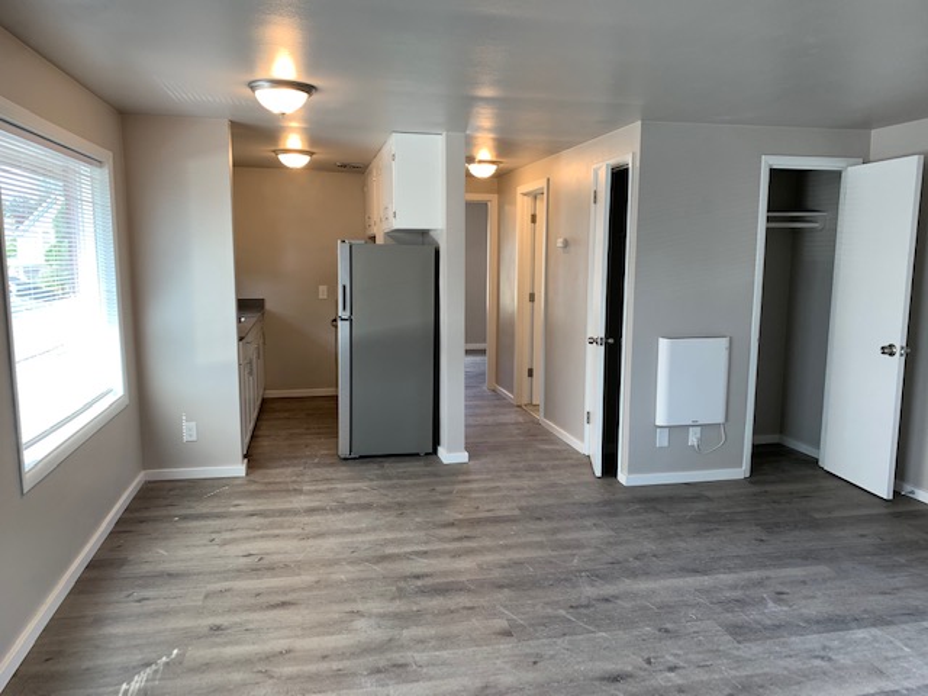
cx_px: 464
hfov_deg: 67.3
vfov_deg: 53.1
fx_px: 697
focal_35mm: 26
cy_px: 348
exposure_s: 1/120
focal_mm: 4.25
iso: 50
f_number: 1.8
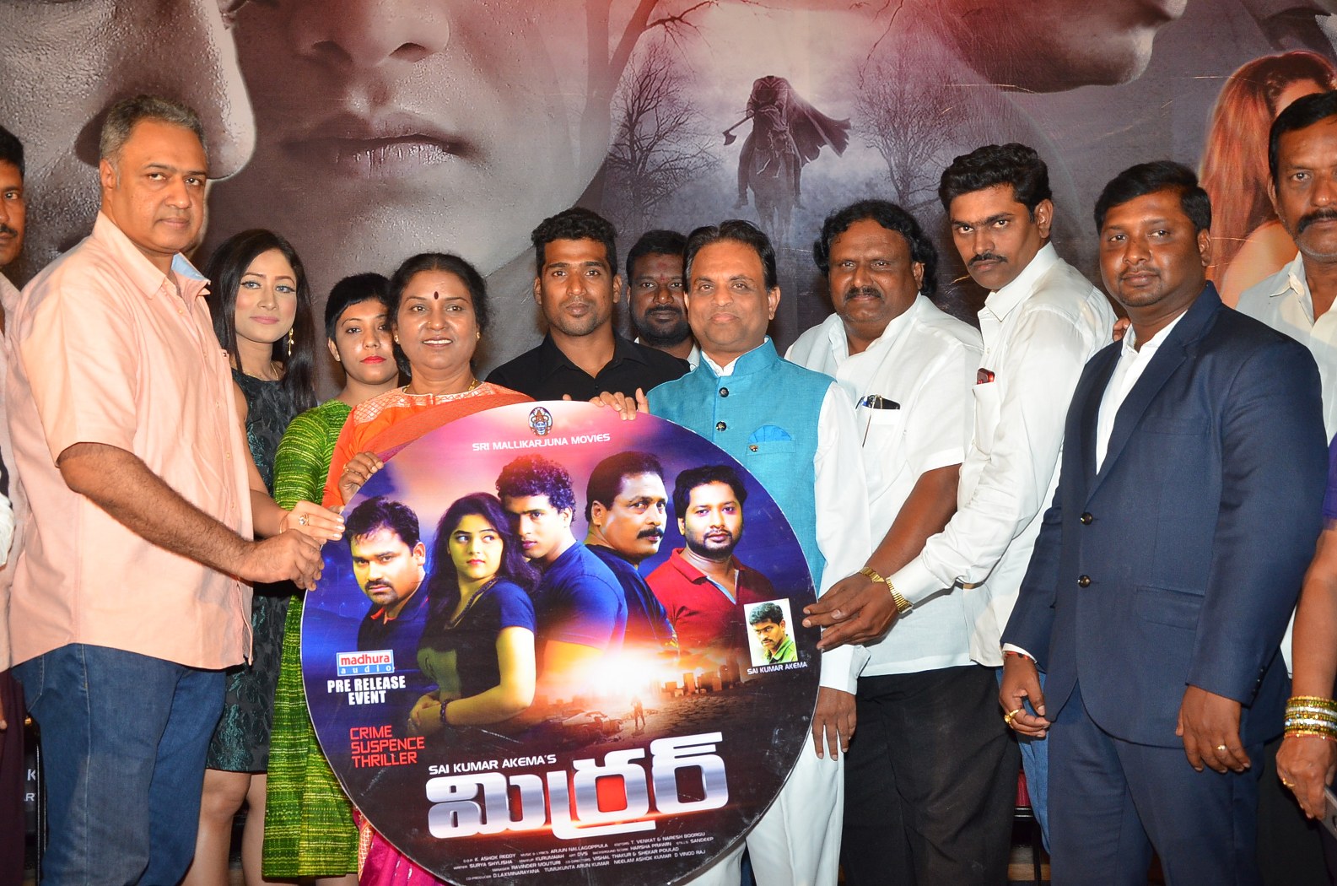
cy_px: 443
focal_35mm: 51
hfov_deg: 39.0
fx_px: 1890
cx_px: 668
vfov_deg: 26.4
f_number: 6.3
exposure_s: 1/125
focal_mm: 34
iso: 1000
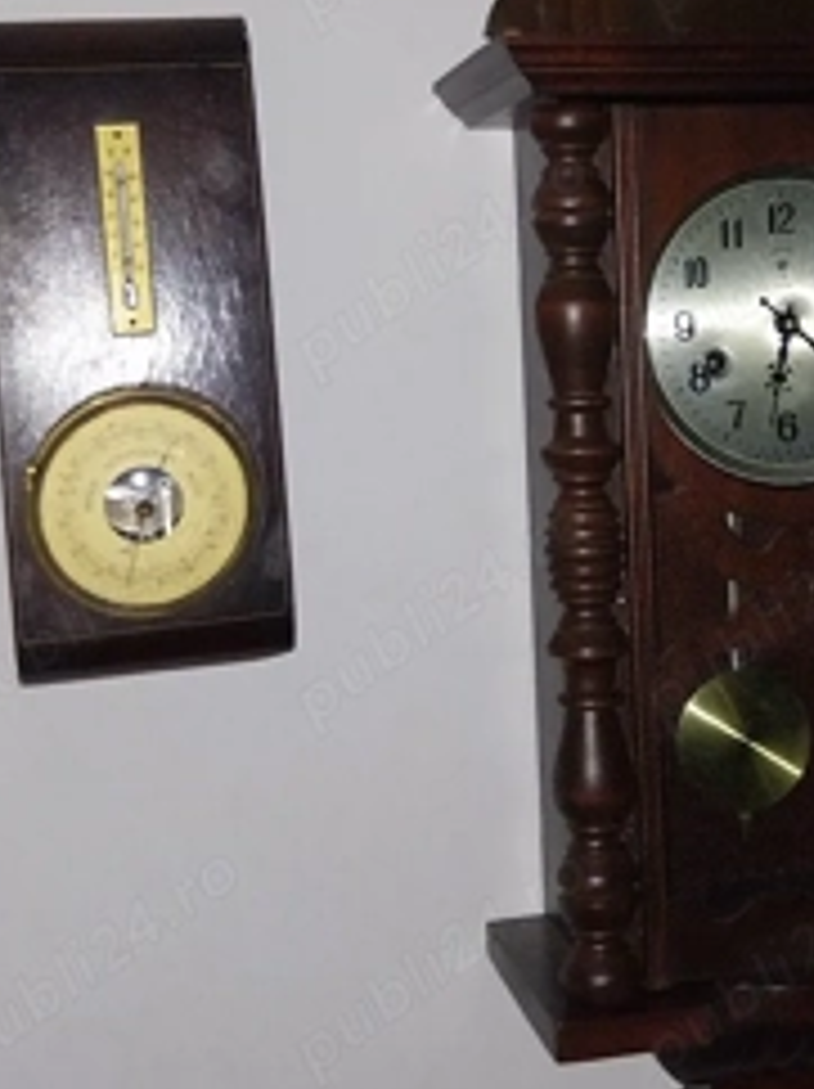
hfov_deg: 33.3
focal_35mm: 43
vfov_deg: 42.9
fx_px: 1351
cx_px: 531
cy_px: 315
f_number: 1.8
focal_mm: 4
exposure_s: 1/50
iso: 200
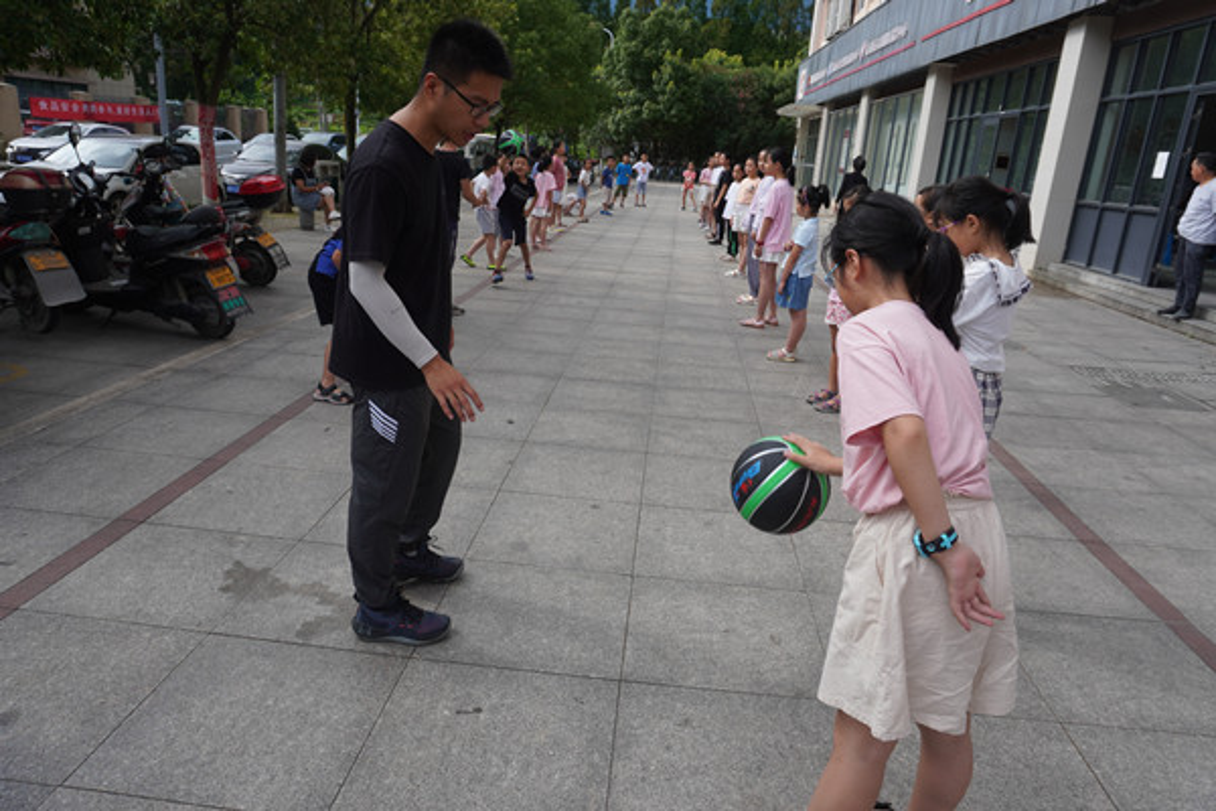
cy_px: 406
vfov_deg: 53.1
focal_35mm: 24
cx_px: 608
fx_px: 811
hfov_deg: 73.7
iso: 100
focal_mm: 16
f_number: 5.6
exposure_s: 1/320
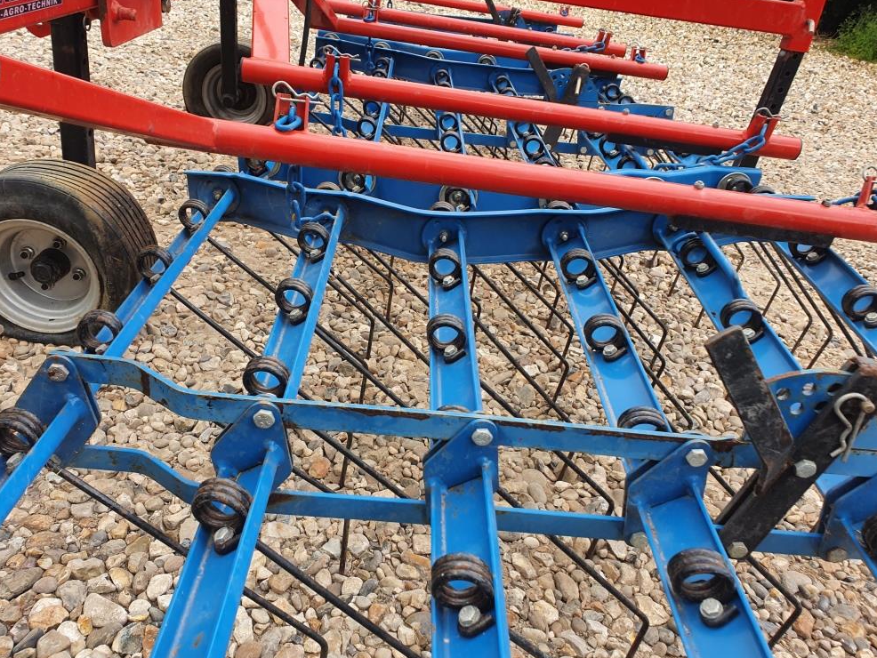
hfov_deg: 65.3
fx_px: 684
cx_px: 439
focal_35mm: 27
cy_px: 338
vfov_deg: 51.4
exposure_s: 1/253
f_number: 2.4
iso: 50
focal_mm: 4.32
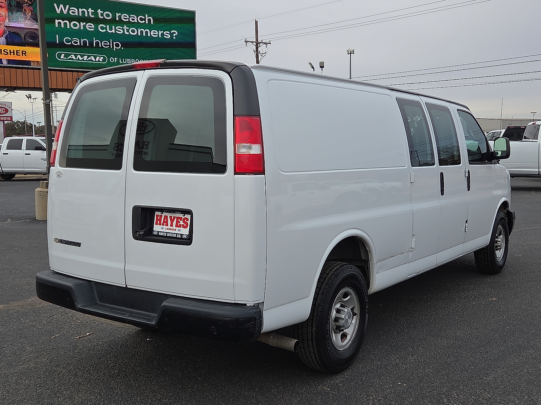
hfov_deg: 46.8
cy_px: 202
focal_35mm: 40
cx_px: 270
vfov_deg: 36.0
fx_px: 625
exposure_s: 1/3333
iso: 76
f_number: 1.8
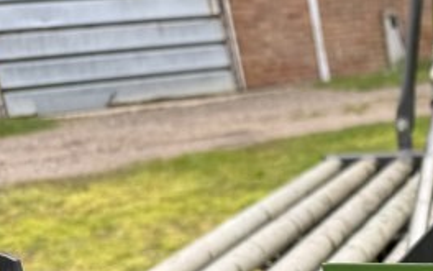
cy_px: 427
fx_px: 909
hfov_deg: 23.2
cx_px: 589
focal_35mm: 77
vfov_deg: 15.4
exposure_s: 1/813
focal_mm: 6.76
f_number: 1.78
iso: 80
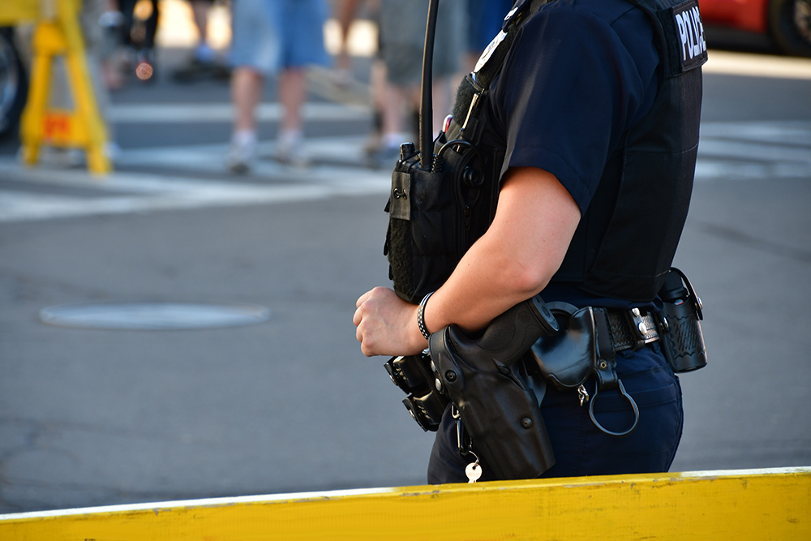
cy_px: 270
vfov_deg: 6.5
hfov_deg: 9.8
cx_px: 406
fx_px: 4731
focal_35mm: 210
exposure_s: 1/125
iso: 250
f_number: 6
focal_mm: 140
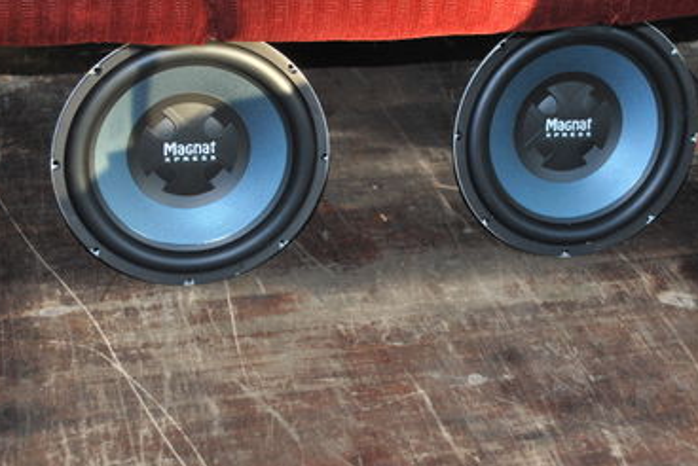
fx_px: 1416
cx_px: 374
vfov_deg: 18.7
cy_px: 174
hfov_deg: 27.7
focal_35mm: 73
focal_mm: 28
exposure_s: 1/60
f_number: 4.5
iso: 200
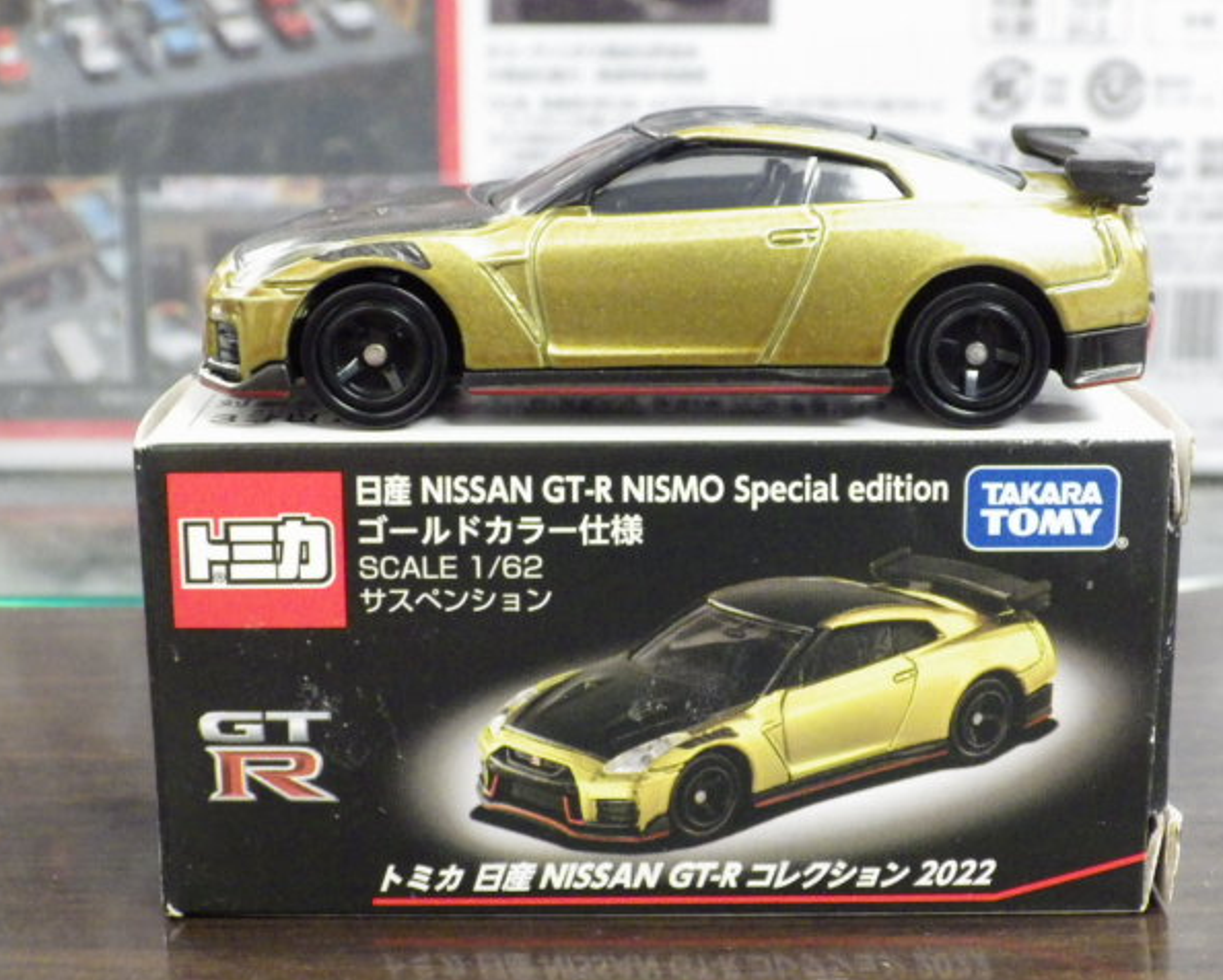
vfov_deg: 24.6
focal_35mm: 62
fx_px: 2246
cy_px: 492
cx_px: 636
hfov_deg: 30.5
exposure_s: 1/25
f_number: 4
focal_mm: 10.7
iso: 1600
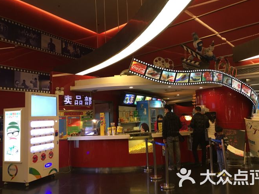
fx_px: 232
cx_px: 137
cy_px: 94
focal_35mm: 31
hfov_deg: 58.3
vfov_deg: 45.4
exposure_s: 1/17
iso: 64
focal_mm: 4.15
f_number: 2.2
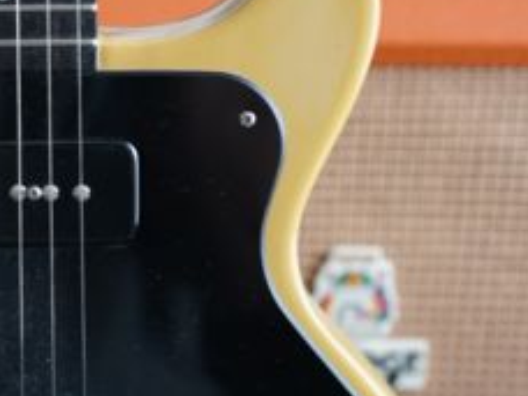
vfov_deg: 12.7
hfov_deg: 16.6
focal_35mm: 116
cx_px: 2
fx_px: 1769
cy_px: 281
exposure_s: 1/25
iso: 3200
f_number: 4.5
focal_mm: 55
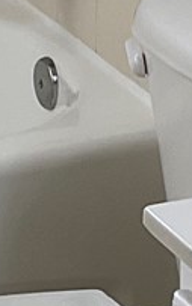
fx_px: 2025
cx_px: 92
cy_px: 157
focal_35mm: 242
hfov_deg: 5.4
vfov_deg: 8.7
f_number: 1.8
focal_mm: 3
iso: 25
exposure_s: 1/120
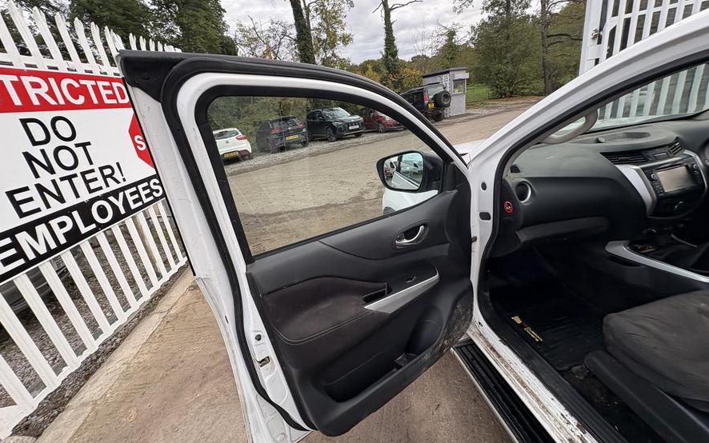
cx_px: 353
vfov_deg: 74.7
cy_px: 205
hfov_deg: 101.5
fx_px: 290
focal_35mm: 15
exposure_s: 1/164
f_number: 2.2
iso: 40
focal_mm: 2.22
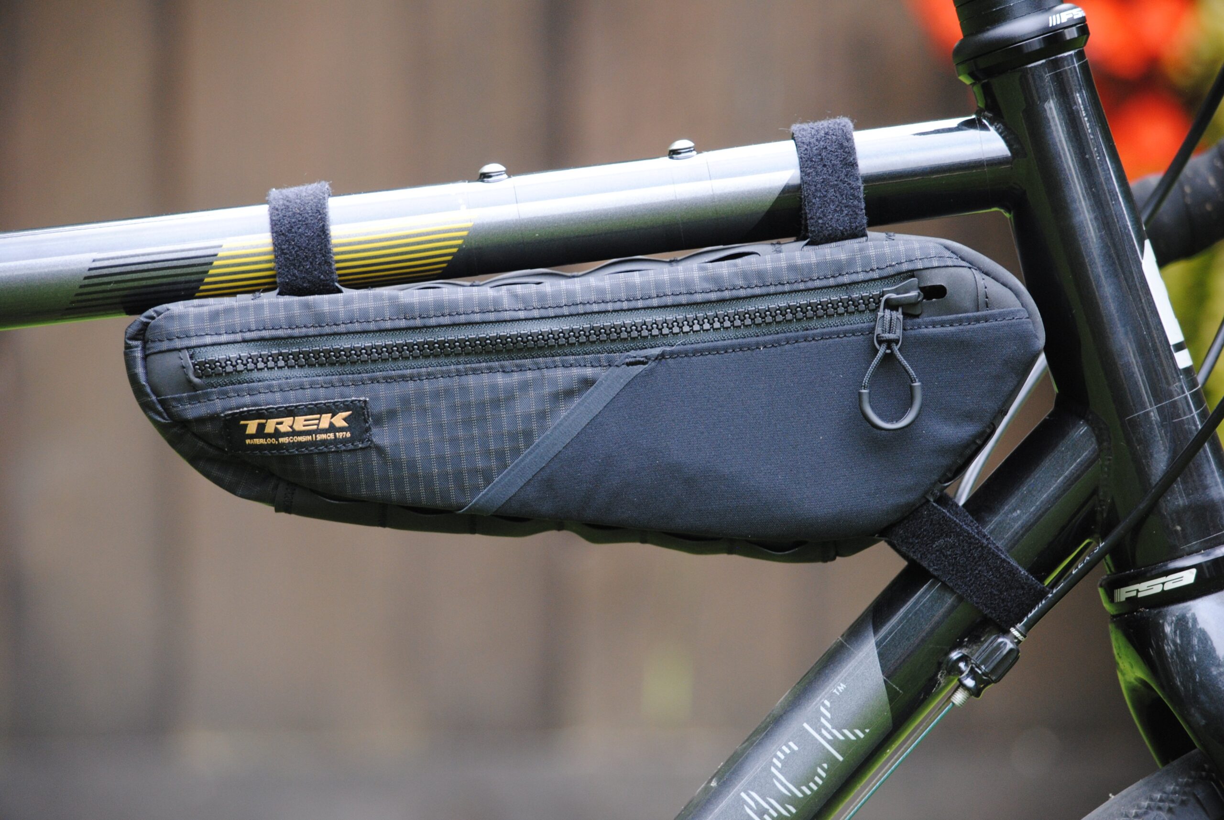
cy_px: 410
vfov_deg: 8.3
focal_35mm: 165
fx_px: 5617
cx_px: 612
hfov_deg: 12.4
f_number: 4.8
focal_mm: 110
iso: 400
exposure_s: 1/60
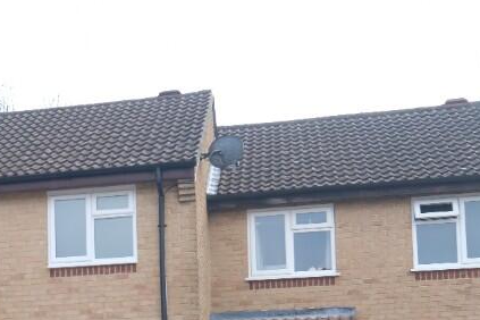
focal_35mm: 75
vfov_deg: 17.4
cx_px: -15
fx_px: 1000
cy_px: 383
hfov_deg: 25.5
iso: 200
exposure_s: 1/180
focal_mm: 20.9
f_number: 5.6
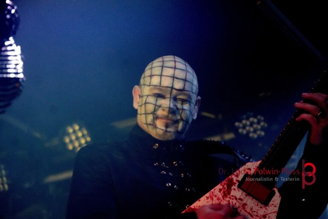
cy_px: 110
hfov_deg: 20.0
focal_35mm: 102
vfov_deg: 13.4
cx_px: 164
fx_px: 929
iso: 6400
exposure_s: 1/60
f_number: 5
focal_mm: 68
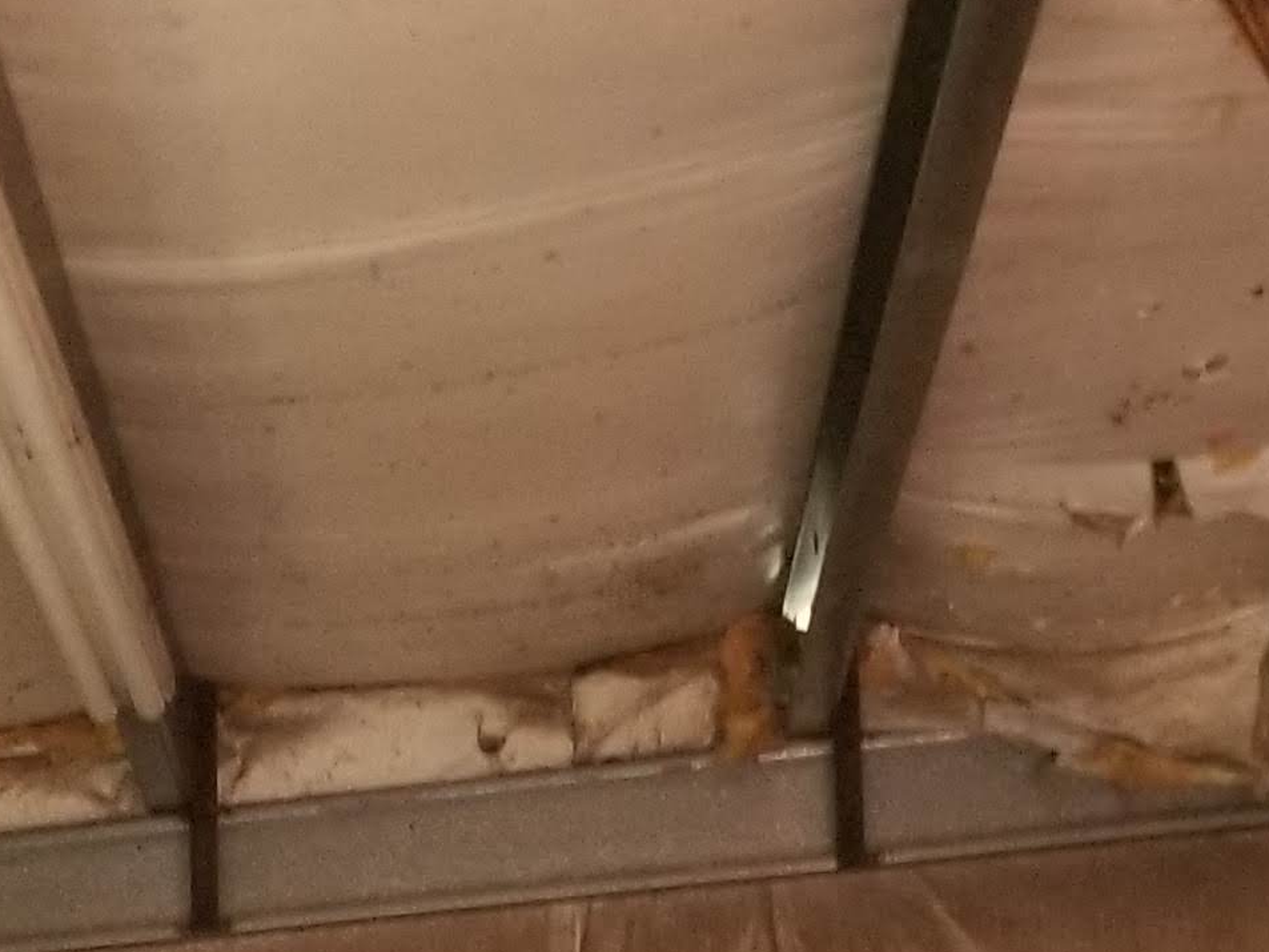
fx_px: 4033
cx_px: -1272
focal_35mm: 110
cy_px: 1812
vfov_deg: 12.2
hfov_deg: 14.7
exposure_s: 1/30
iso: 160
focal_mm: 4.3
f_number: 1.7
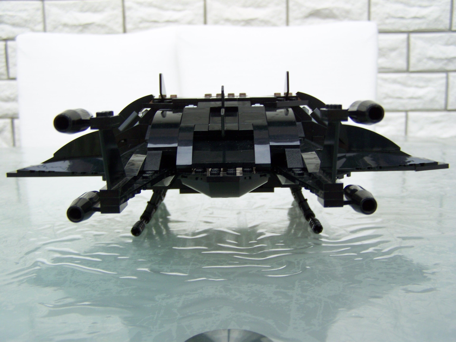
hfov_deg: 49.0
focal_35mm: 38
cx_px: 228
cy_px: 171
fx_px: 501
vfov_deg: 37.7
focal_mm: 6.3
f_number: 2.8
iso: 64
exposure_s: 1/100
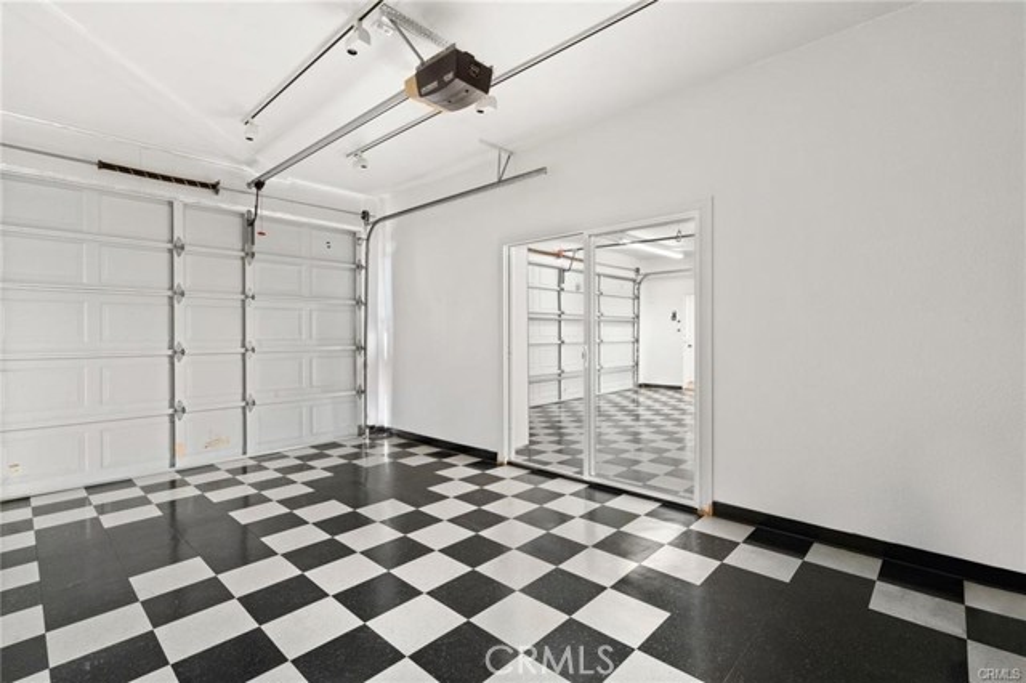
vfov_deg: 73.7
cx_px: 513
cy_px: 342
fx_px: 456
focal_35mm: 16
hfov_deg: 96.8
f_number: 8
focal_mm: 16
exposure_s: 1/3
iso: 1000
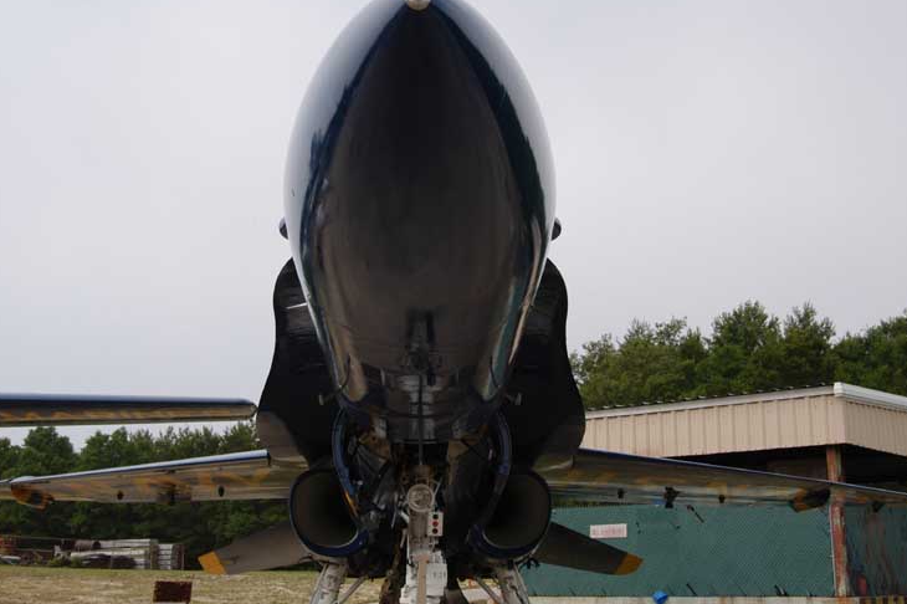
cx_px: 429
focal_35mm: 46
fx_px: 1158
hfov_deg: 42.7
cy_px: 278
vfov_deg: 29.2
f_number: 9
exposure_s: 1/320
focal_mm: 28
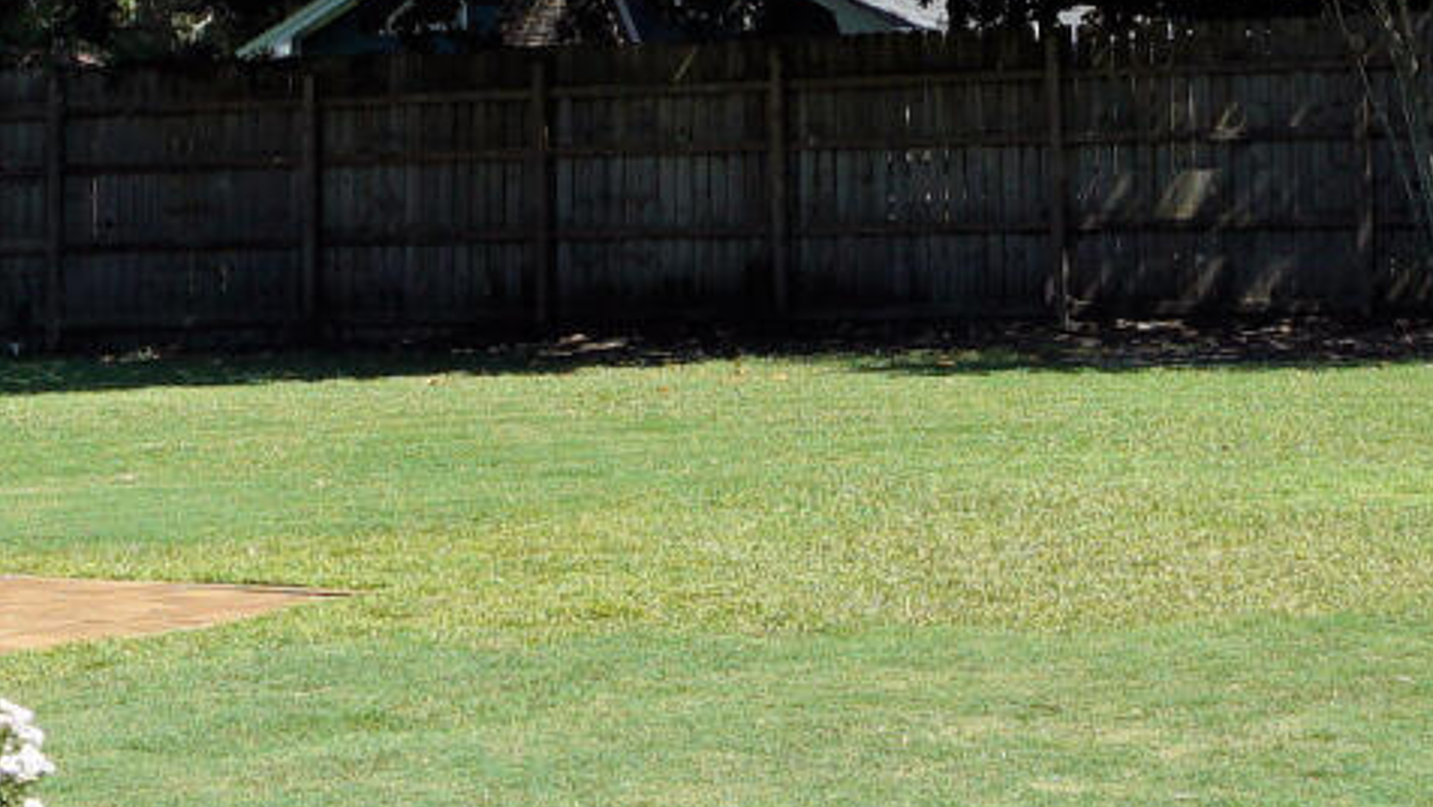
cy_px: -113
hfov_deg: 21.5
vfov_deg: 12.0
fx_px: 3763
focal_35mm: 99
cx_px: 897
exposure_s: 1/200
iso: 100
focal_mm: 10
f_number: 8
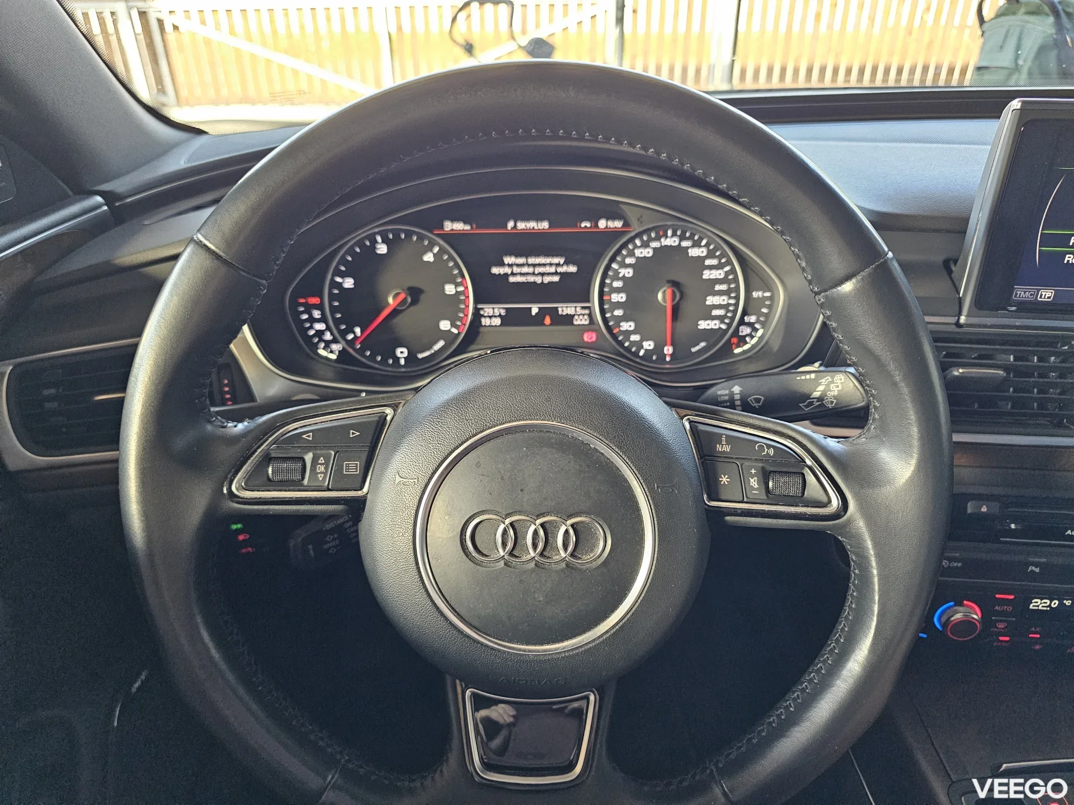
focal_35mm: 23
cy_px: 402
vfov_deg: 58.9
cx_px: 537
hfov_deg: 73.9
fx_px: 714
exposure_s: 1/200
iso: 800
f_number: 1.7
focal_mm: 6.3
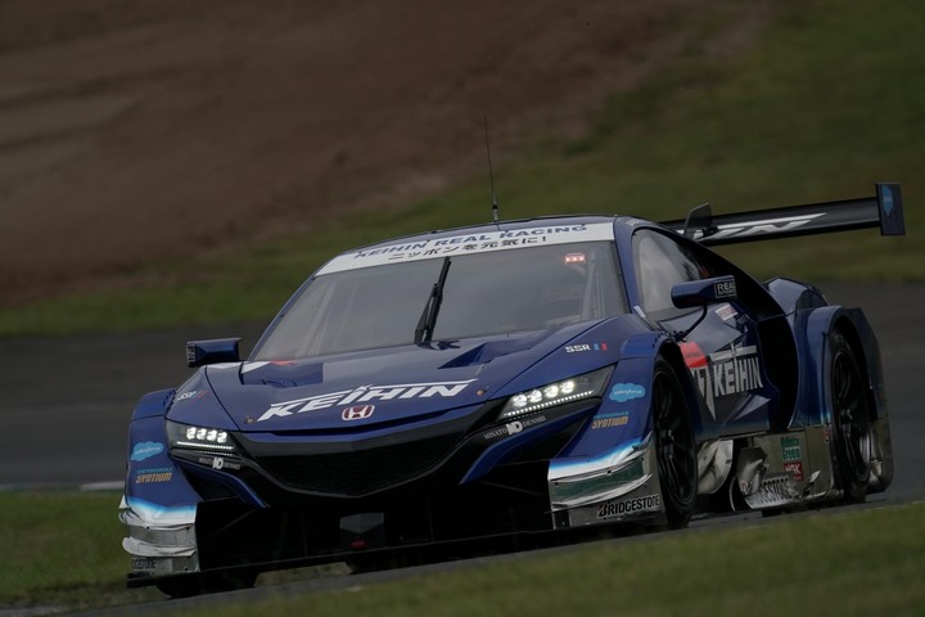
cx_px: 462
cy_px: 308
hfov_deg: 2.5
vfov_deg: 1.6
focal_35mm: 840
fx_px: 21582
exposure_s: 1/640
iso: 400
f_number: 10
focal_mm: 840
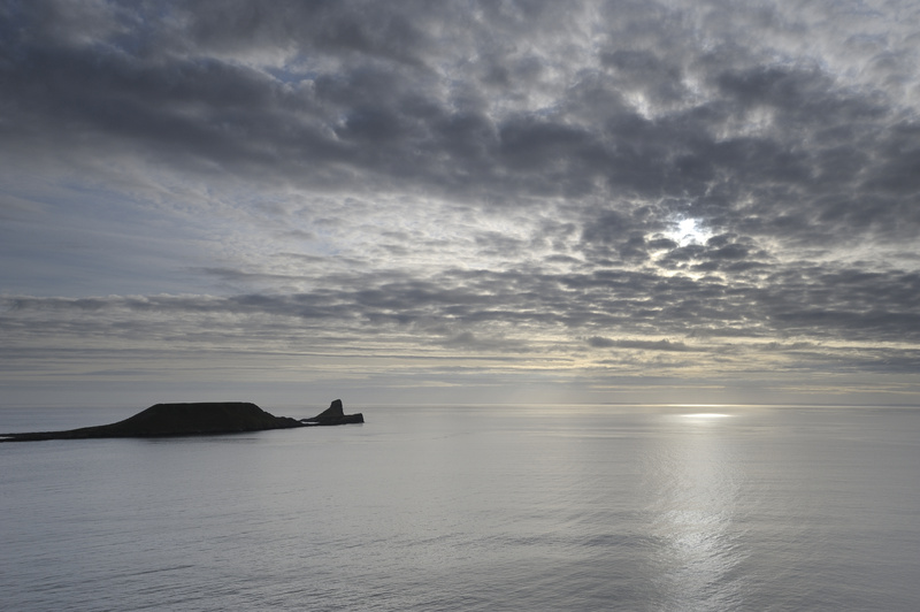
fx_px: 766
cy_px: 306
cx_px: 460
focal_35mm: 30
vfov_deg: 43.5
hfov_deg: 62.0
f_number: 11
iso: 400
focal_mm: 30
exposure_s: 1/400
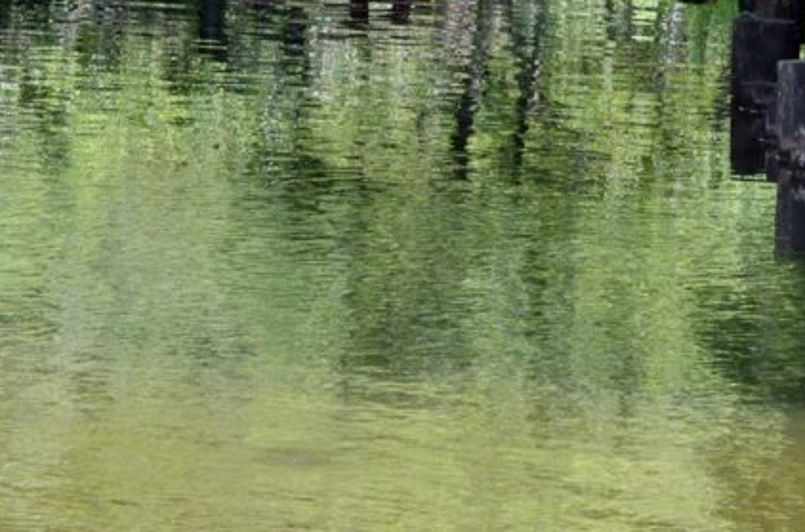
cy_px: -50
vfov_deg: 5.0
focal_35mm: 273
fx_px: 6093
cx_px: -11
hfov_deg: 7.5
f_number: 25
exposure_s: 1/50
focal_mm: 75
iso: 1600
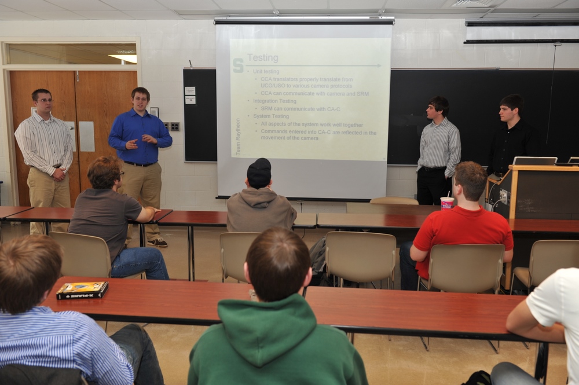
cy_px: 192
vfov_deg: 41.0
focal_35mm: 32
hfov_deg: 58.8
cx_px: 290
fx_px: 514
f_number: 5
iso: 280
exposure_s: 1/60
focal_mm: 32
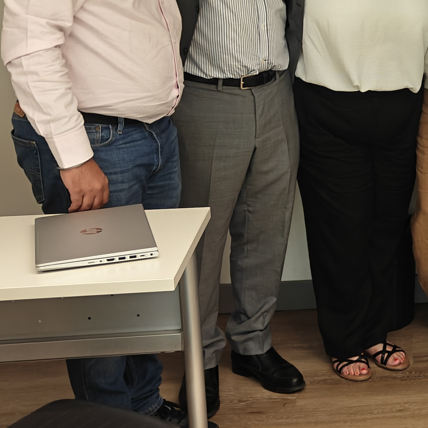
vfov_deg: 21.9
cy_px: 78
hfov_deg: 20.3
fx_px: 1091
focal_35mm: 78
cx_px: 557
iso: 800
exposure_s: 1/100
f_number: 1.8
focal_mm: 5.59
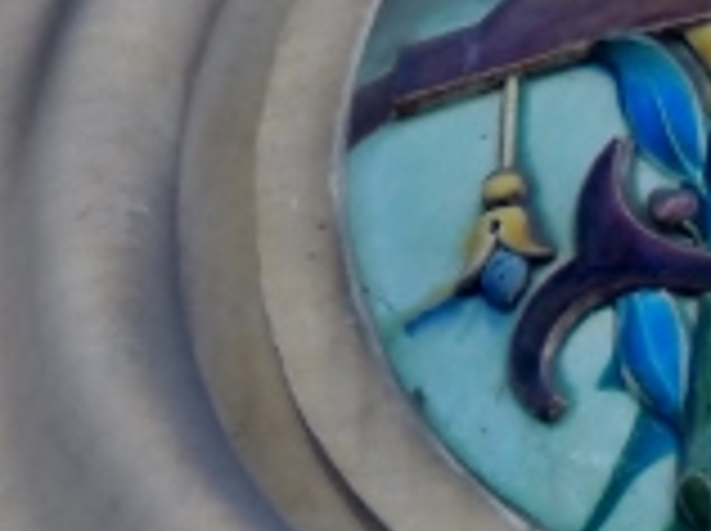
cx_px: 1192
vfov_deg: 1.2
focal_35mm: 1218
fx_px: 24979
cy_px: 279
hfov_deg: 1.6
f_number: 6.3
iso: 125
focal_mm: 54
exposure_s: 1/60
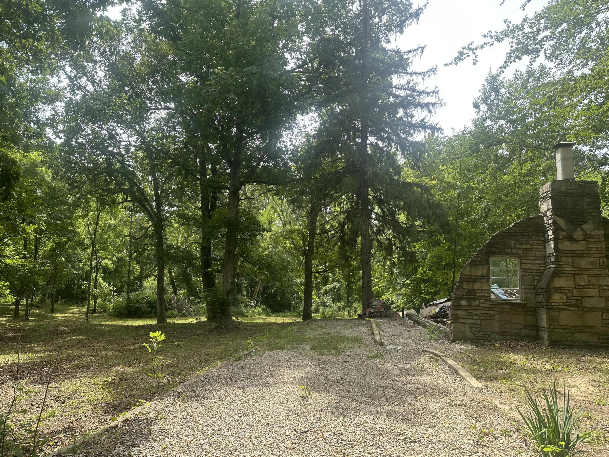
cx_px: 304
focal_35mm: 24
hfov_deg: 71.6
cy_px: 228
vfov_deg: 56.8
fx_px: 422
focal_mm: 6.86
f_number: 1.78
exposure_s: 1/943
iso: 80
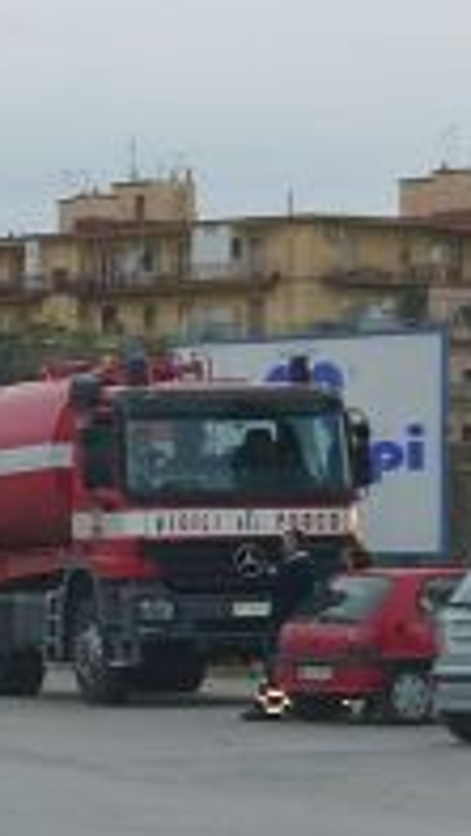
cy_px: 516
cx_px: -242
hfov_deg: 6.4
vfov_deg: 11.5
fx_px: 4147
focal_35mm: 187
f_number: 3.5
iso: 80
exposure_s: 1/30
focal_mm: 16.1
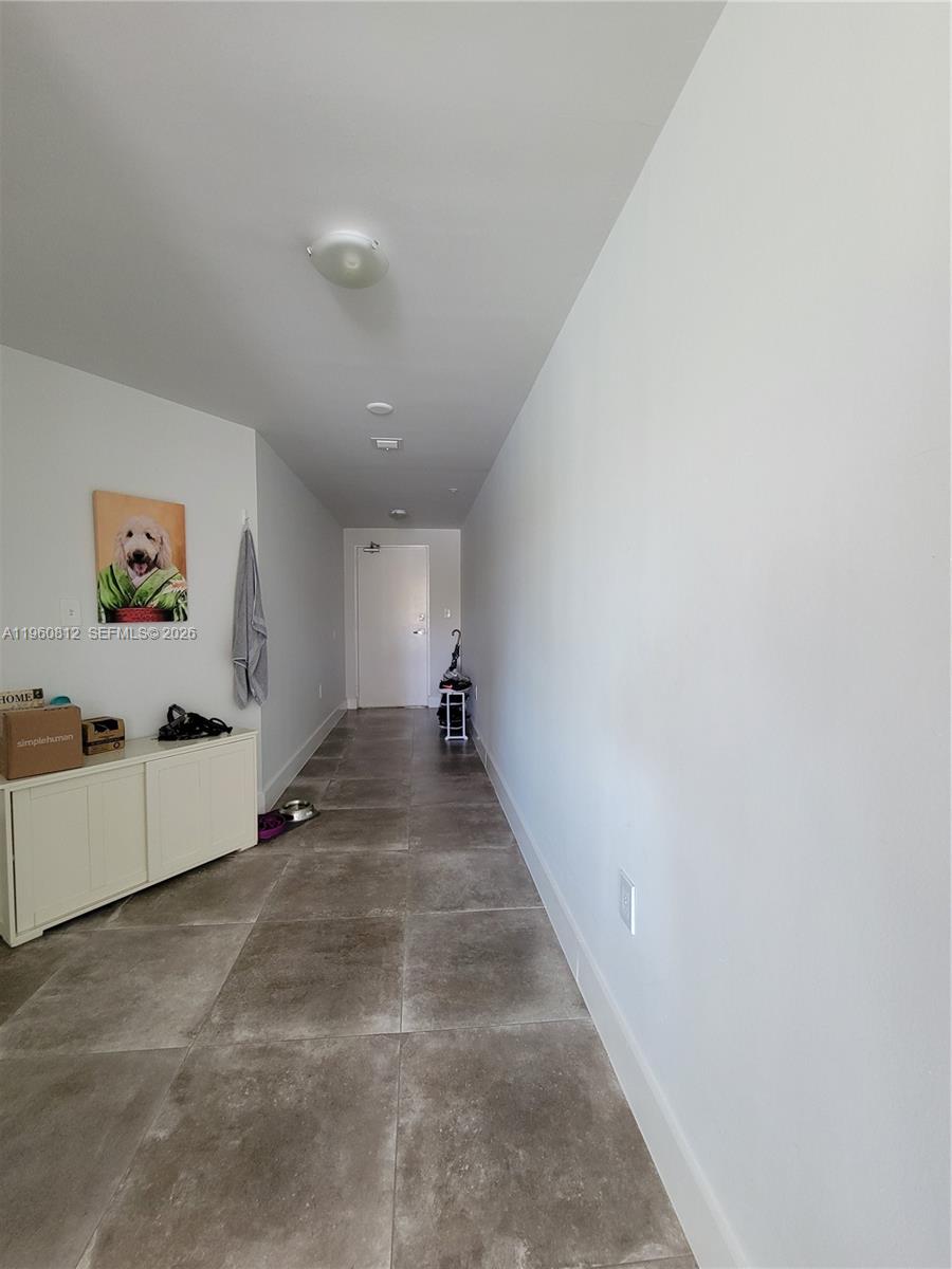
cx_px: 476
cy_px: 634
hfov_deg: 89.9
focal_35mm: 13
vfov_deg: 106.2
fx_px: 477
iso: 320
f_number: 2.2
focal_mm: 2.2
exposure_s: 1/40
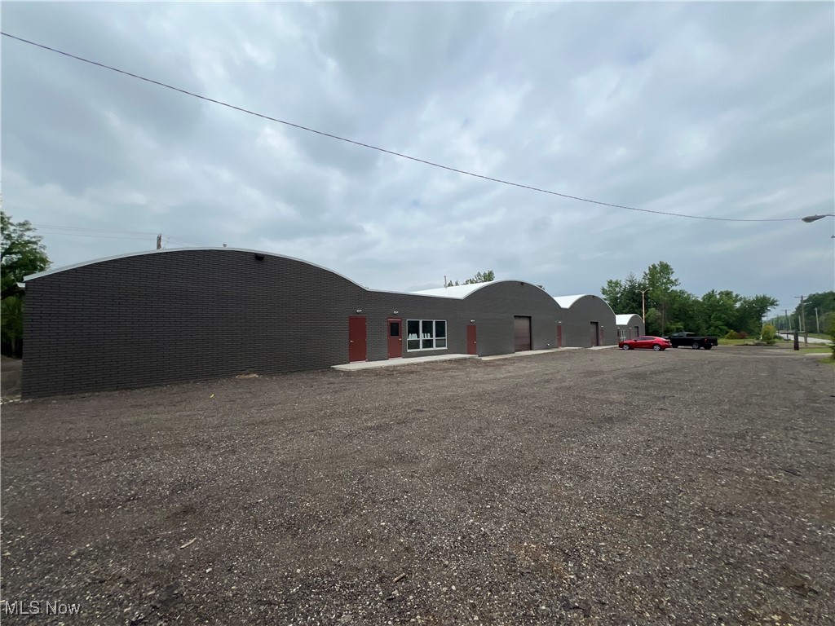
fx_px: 314
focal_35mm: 13
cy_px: 313
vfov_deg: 89.9
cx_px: 418
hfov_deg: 106.2
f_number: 1.8
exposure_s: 1/2950
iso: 32
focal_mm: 1.57
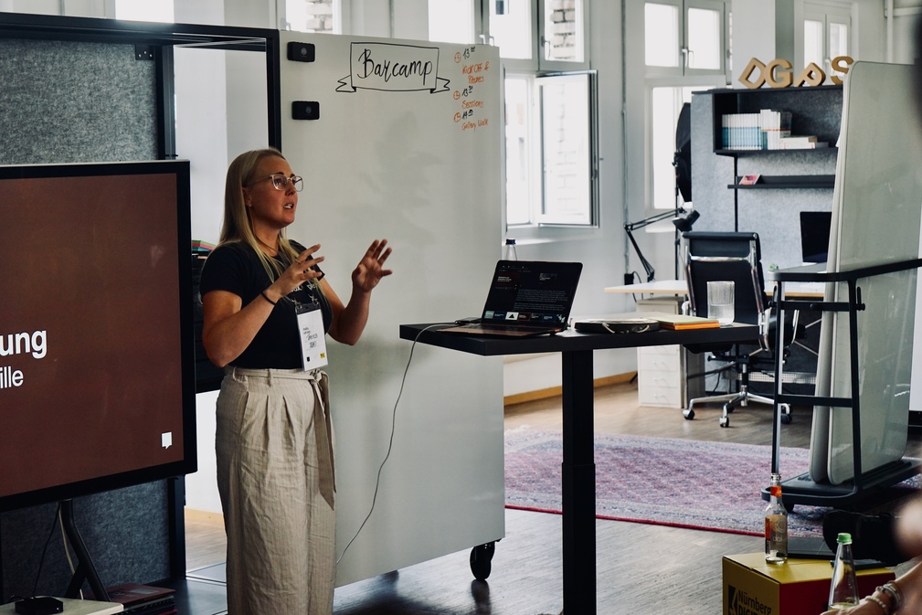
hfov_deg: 28.8
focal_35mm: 70
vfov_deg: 19.5
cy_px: 308
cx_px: 461
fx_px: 1793
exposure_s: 1/80
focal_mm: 70
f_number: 5.6
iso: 640
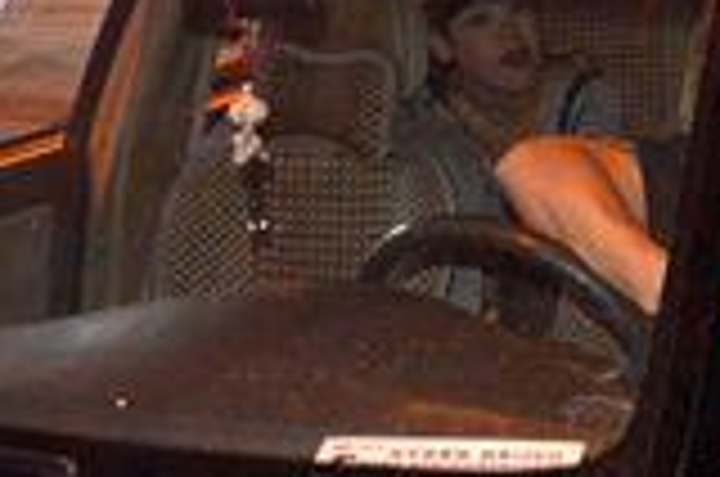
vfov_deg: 14.4
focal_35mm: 93
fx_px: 1856
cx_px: 1017
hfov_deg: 19.6
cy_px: 4
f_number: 3.5
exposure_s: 1/60
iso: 1600
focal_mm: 18
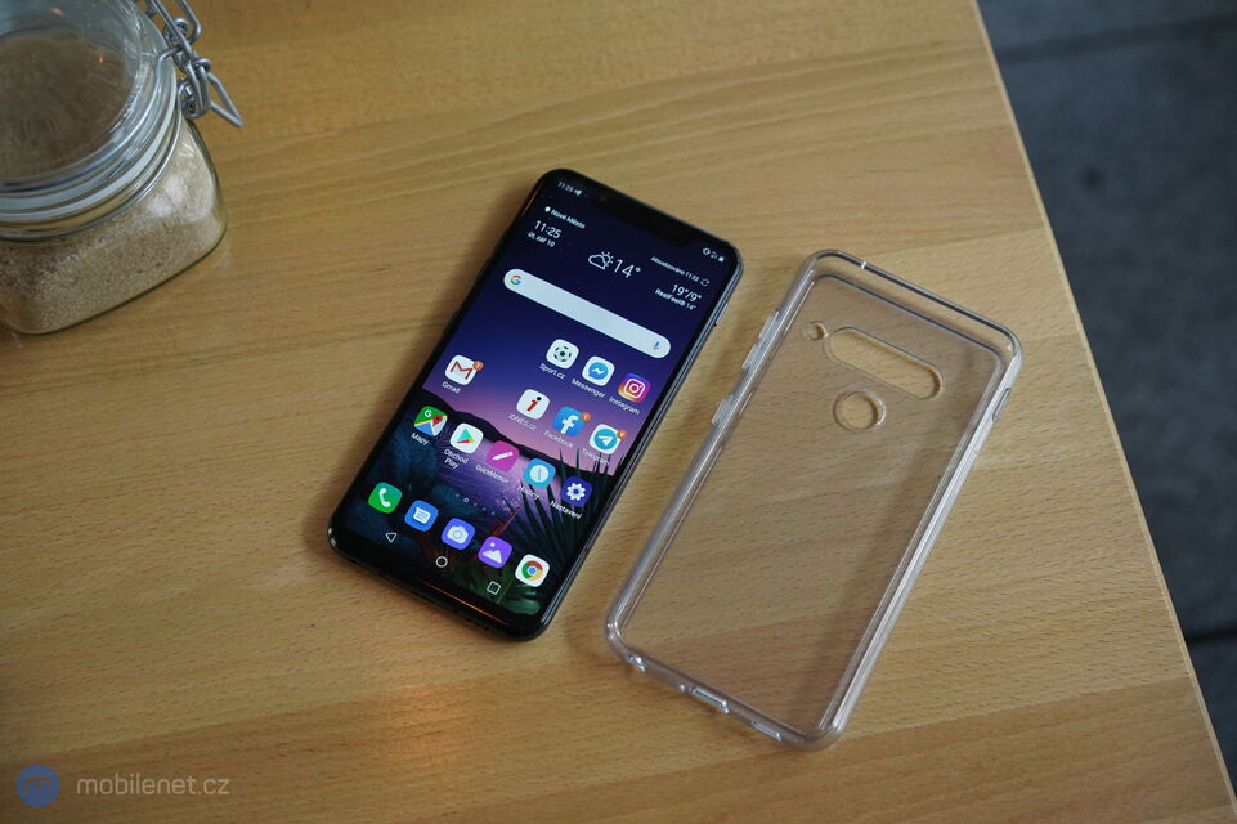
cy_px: 412
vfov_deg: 24.6
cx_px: 618
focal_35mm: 55
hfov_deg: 36.3
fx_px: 1889
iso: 1250
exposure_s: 1/320
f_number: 4.5
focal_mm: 55
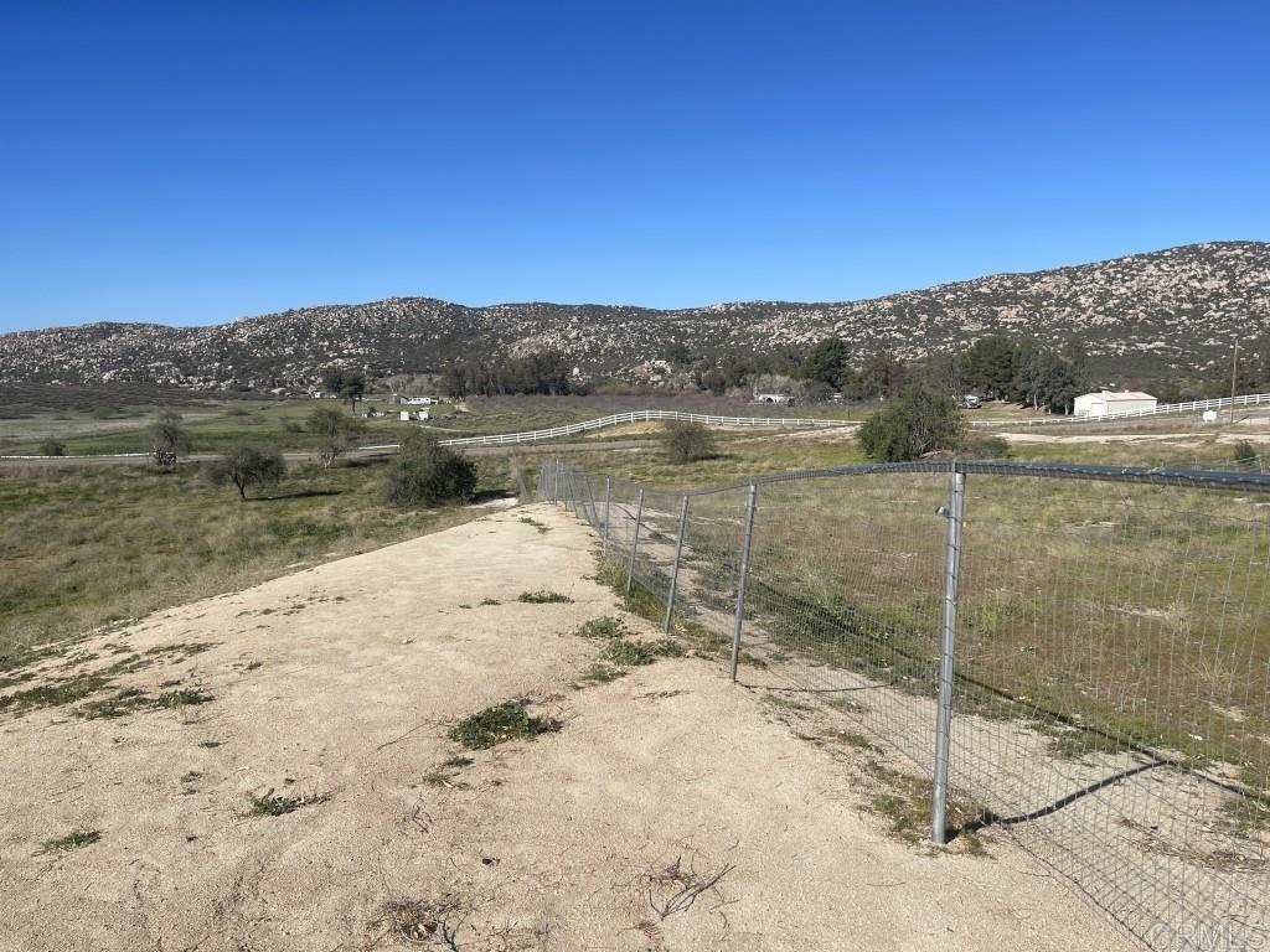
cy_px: 476
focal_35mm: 25
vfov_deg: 54.9
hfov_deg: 69.4
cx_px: 635
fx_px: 917
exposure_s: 1/5618
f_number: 1.6
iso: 32
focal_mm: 5.1
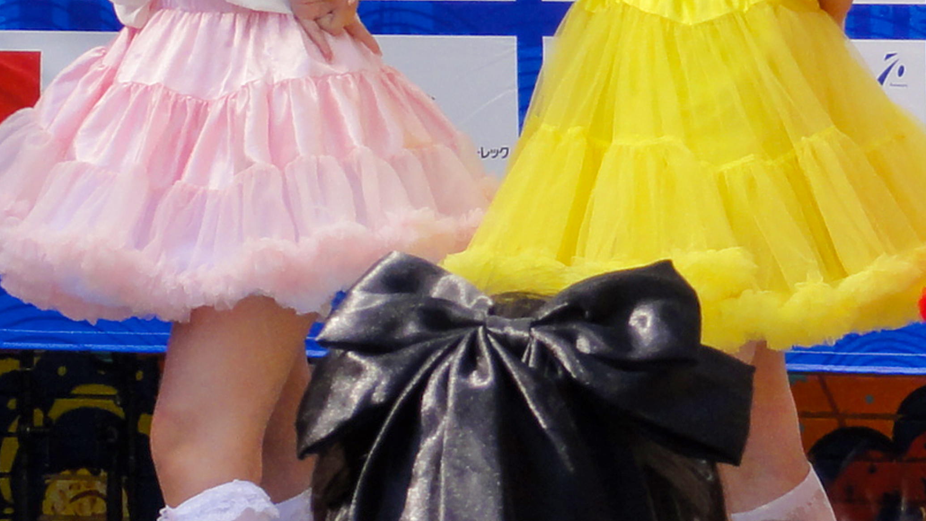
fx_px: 17176
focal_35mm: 700
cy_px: -249
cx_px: 649
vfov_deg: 1.7
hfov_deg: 3.1
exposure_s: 1/250
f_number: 5.6
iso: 160
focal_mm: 153
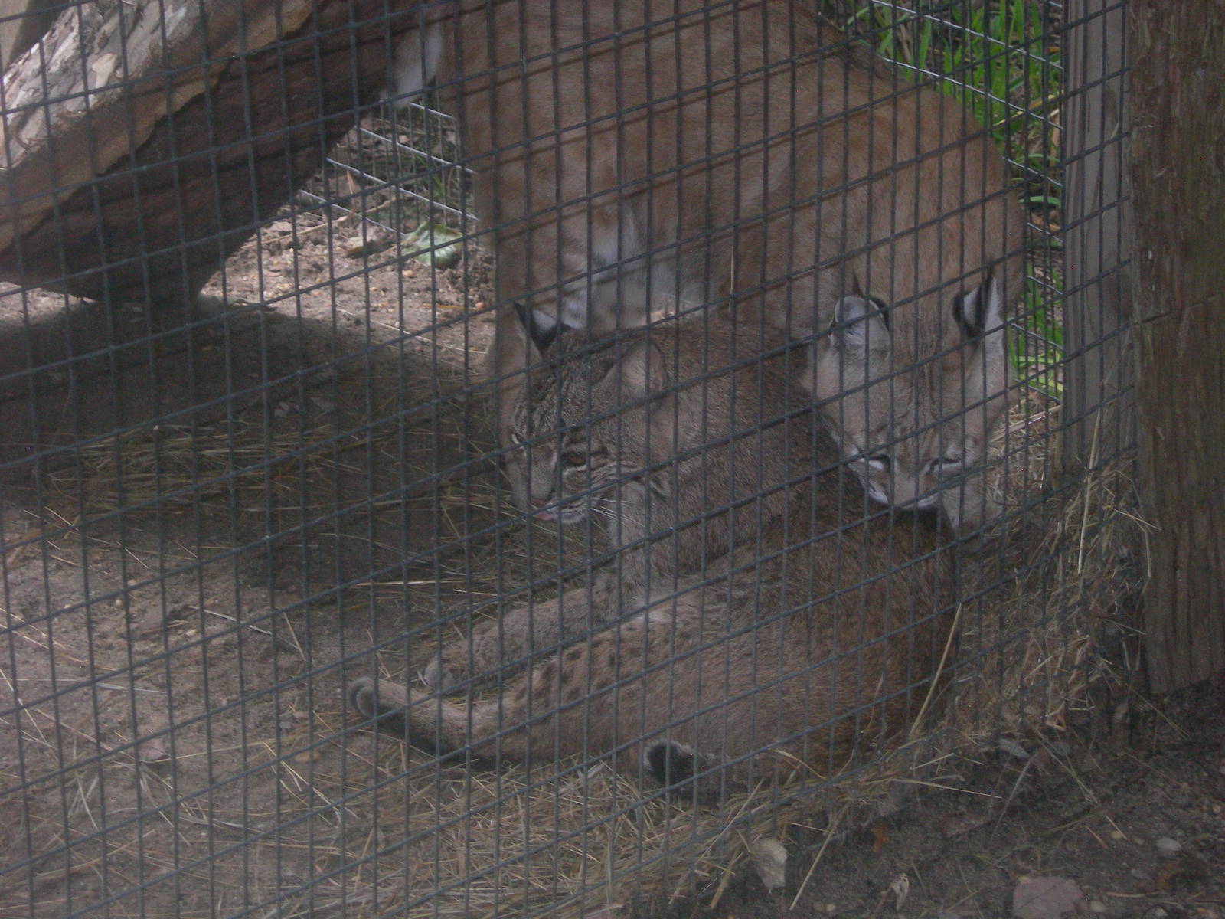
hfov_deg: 19.1
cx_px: 612
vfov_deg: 14.4
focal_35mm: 103
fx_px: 3645
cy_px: 460
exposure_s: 1/60.1
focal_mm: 21.3
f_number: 4.6
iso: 200
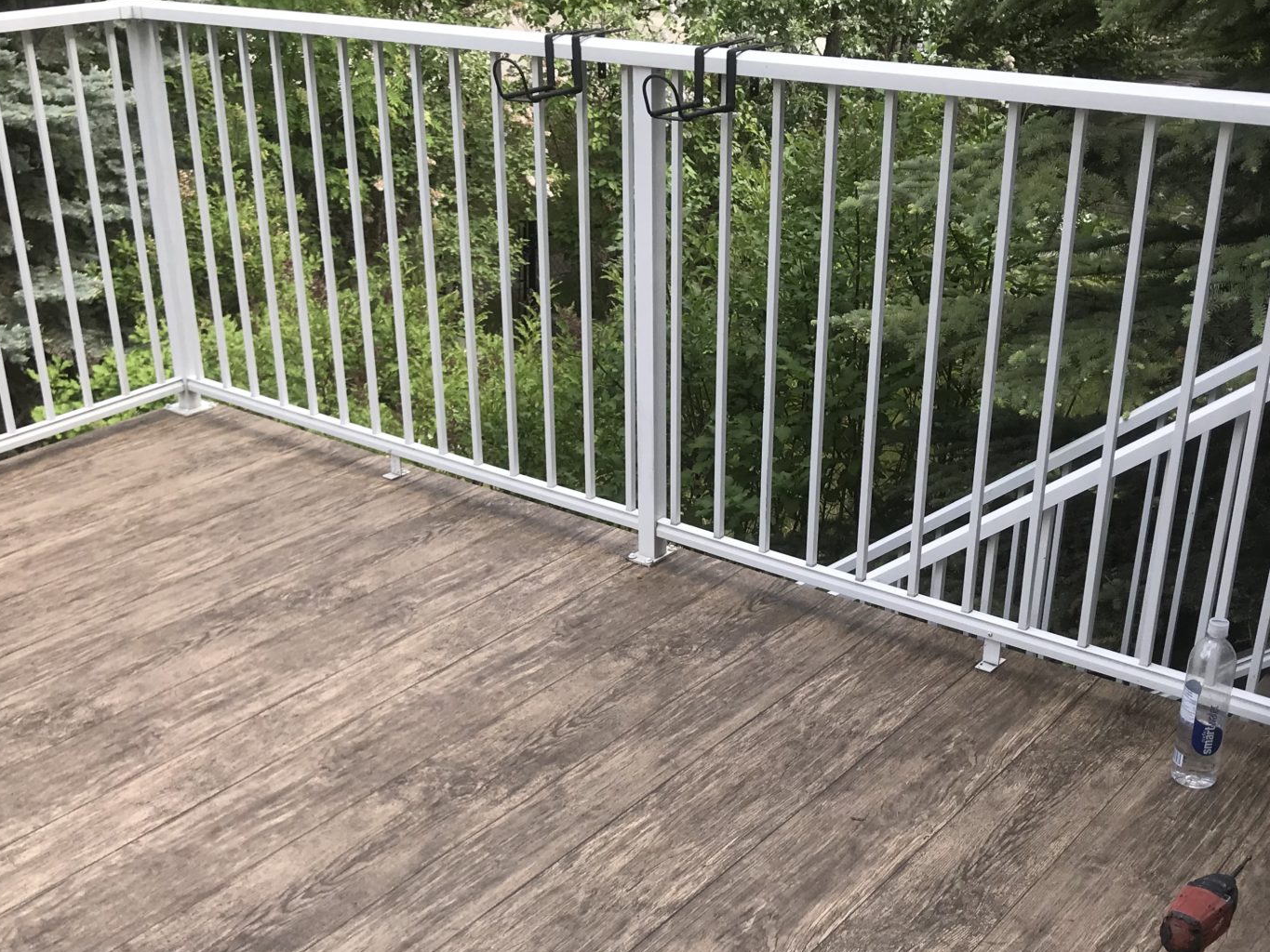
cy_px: 607
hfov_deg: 44.8
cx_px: 600
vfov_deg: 34.1
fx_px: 1541
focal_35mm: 42
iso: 20
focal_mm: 3.99
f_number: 1.8
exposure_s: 1/471
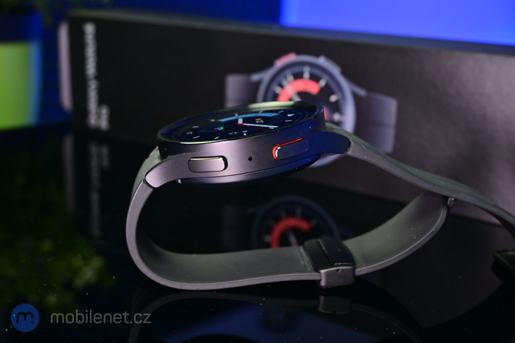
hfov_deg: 45.0
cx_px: 258
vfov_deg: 30.8
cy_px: 172
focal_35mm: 44
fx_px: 622
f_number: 6.3
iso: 360
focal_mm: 29
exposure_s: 1/50
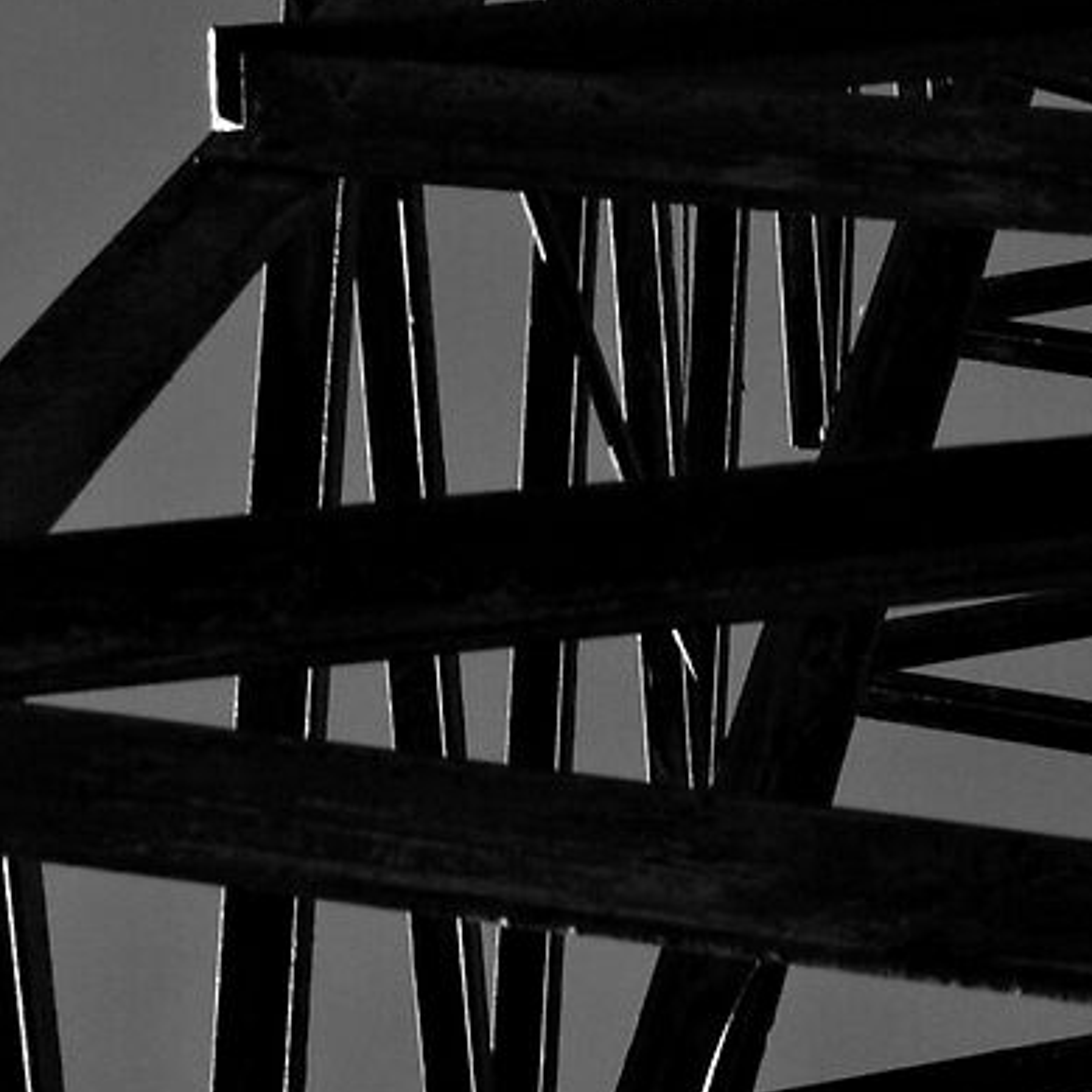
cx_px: 1403
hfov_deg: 6.3
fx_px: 9801
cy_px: -650
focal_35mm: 275
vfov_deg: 6.3
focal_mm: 35
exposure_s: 1/100
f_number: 8
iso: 100
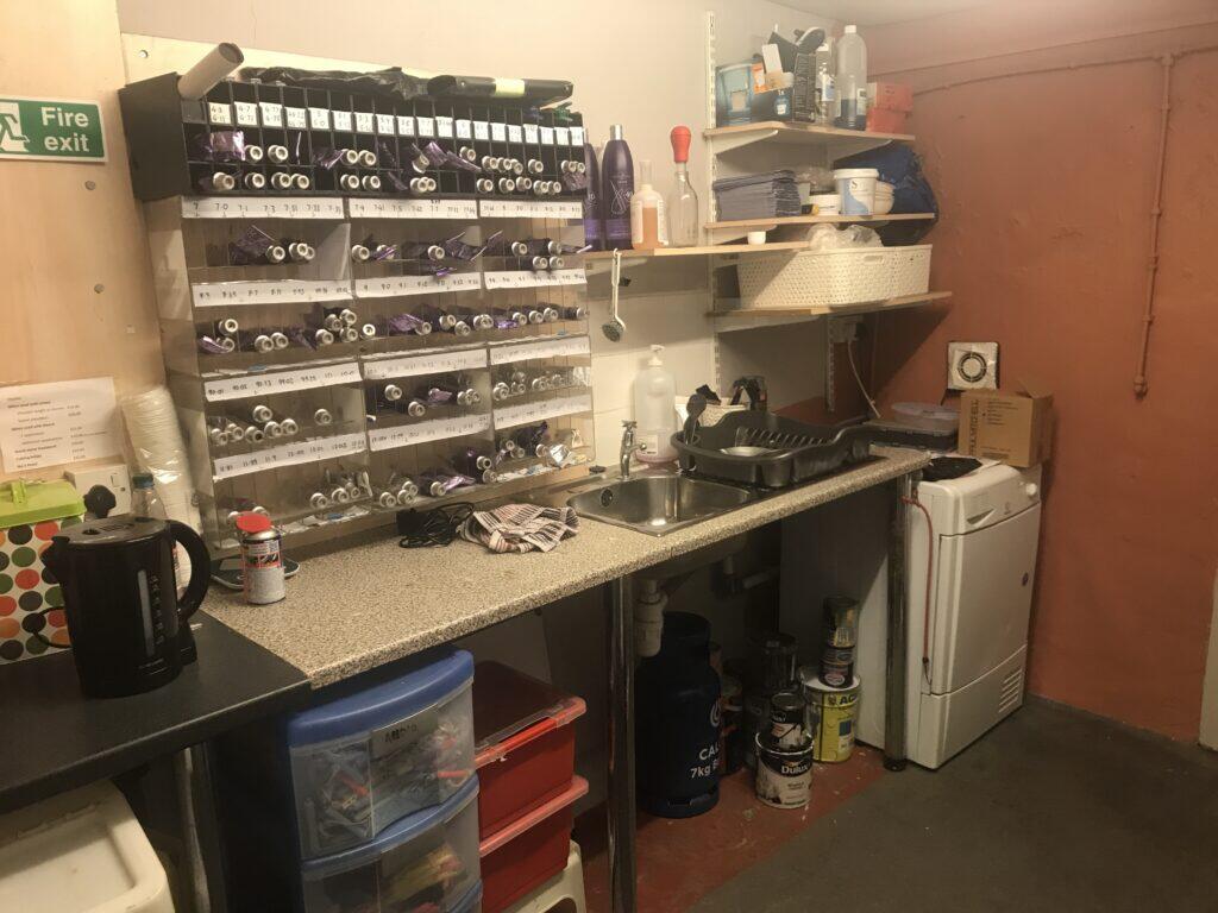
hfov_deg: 63.4
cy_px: 456
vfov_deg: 49.7
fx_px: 985
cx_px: 609
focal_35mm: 28
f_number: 1.8
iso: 40
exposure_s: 1/17
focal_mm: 3.99
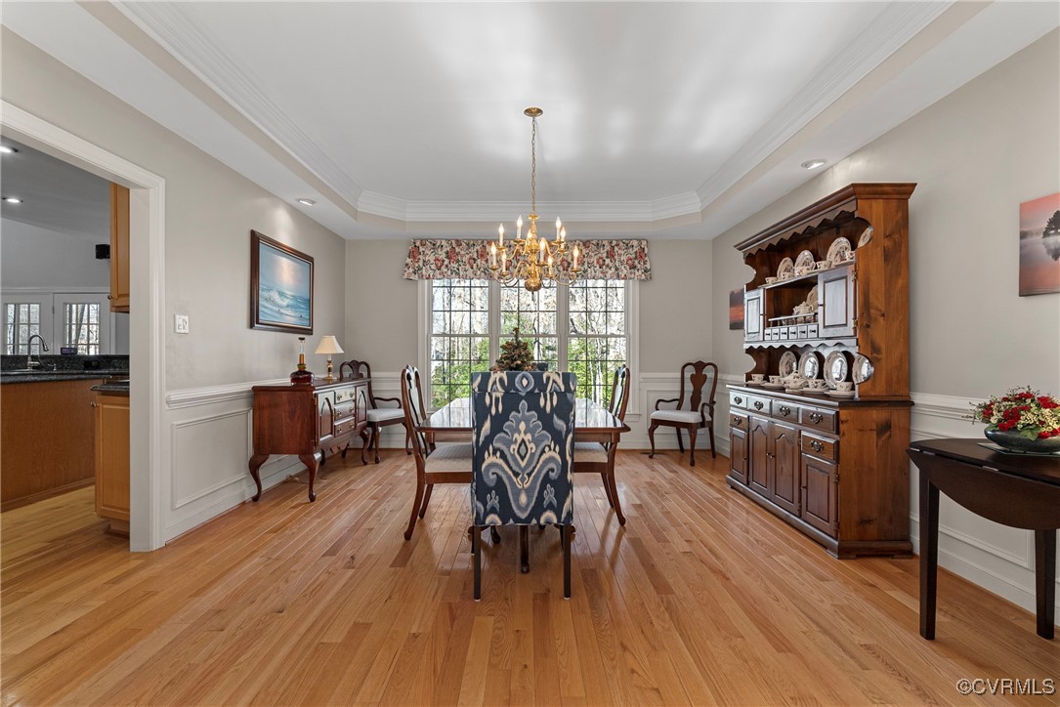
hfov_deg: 93.3
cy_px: 354
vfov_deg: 70.5
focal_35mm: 17
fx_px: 501
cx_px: 530
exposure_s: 1/8
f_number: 8
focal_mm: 17
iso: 800
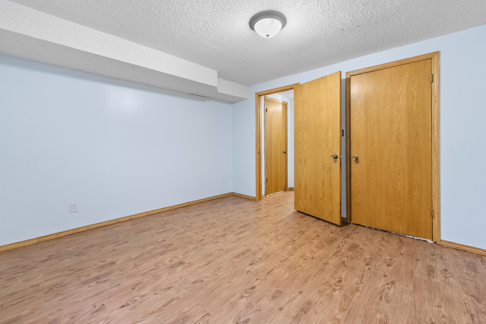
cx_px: 243
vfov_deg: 81.3
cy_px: 162
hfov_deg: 104.2
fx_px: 189
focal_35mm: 14
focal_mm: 14
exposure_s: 1/15
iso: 12800
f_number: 8
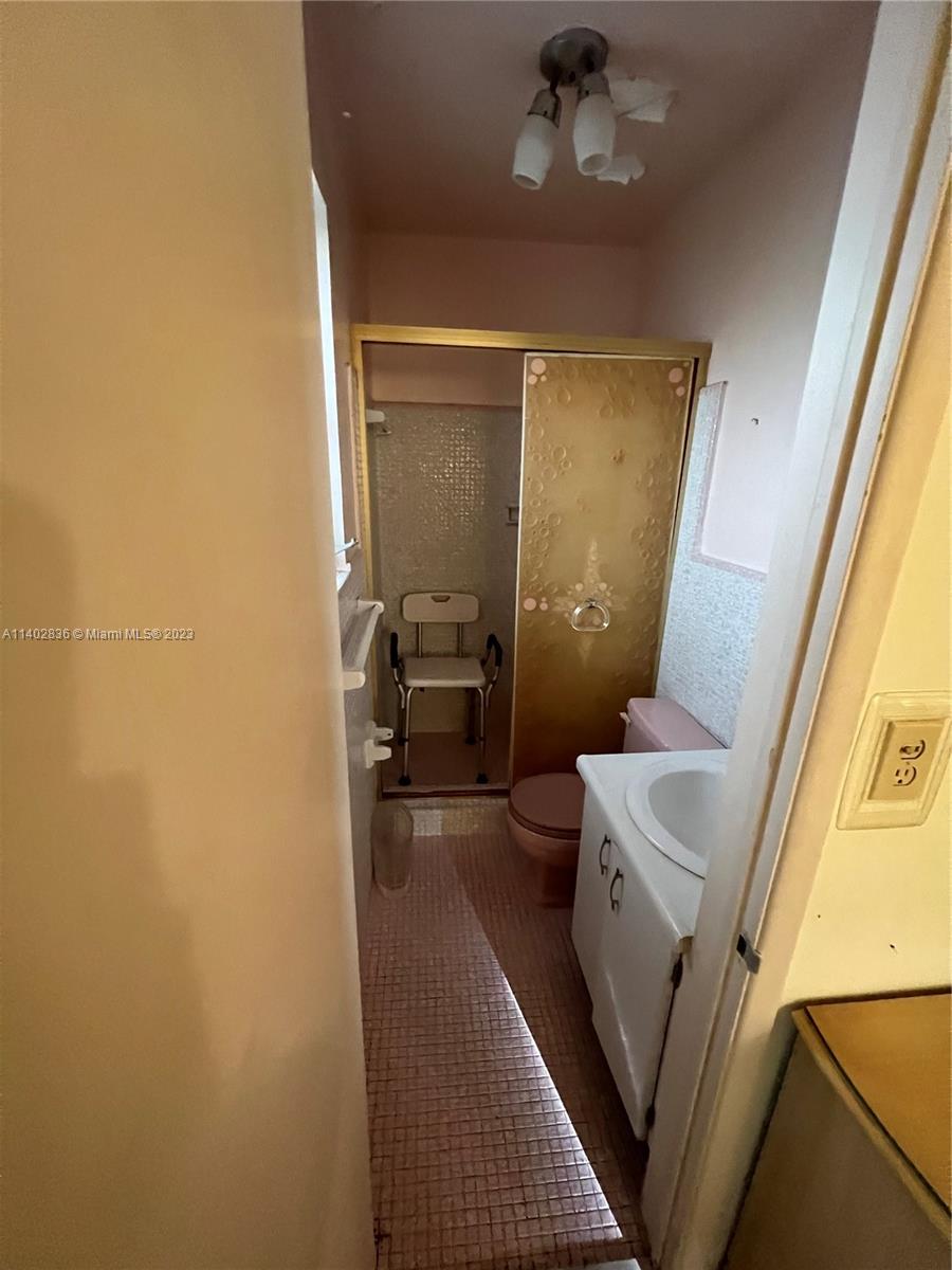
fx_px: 477
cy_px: 635
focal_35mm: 13
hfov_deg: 89.9
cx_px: 476
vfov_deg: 106.2
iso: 1000
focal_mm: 1.57
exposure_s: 1/60
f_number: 1.8
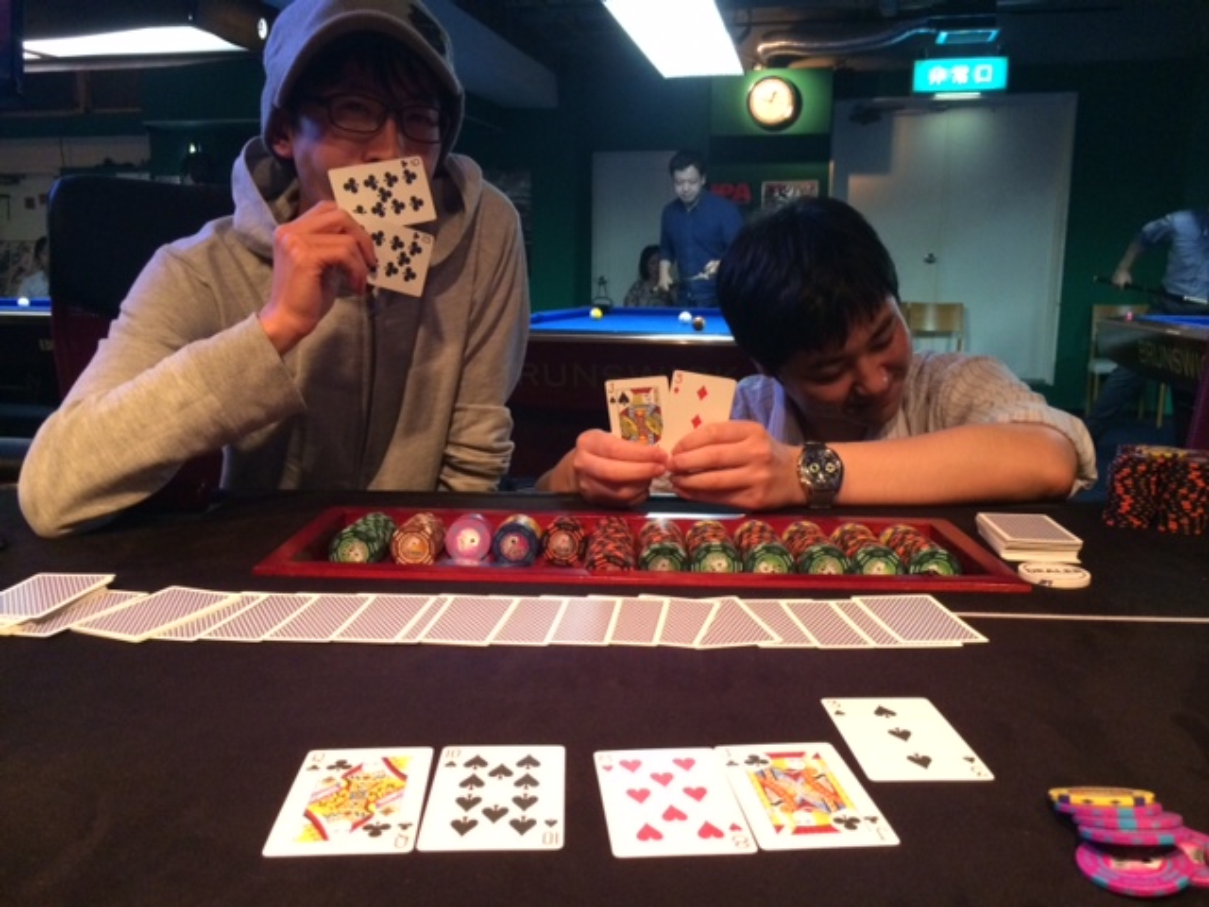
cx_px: 604
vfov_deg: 46.8
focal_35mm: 30
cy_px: 454
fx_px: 1048
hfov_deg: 60.0
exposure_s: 1/30
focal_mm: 4.12
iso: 320
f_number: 2.2
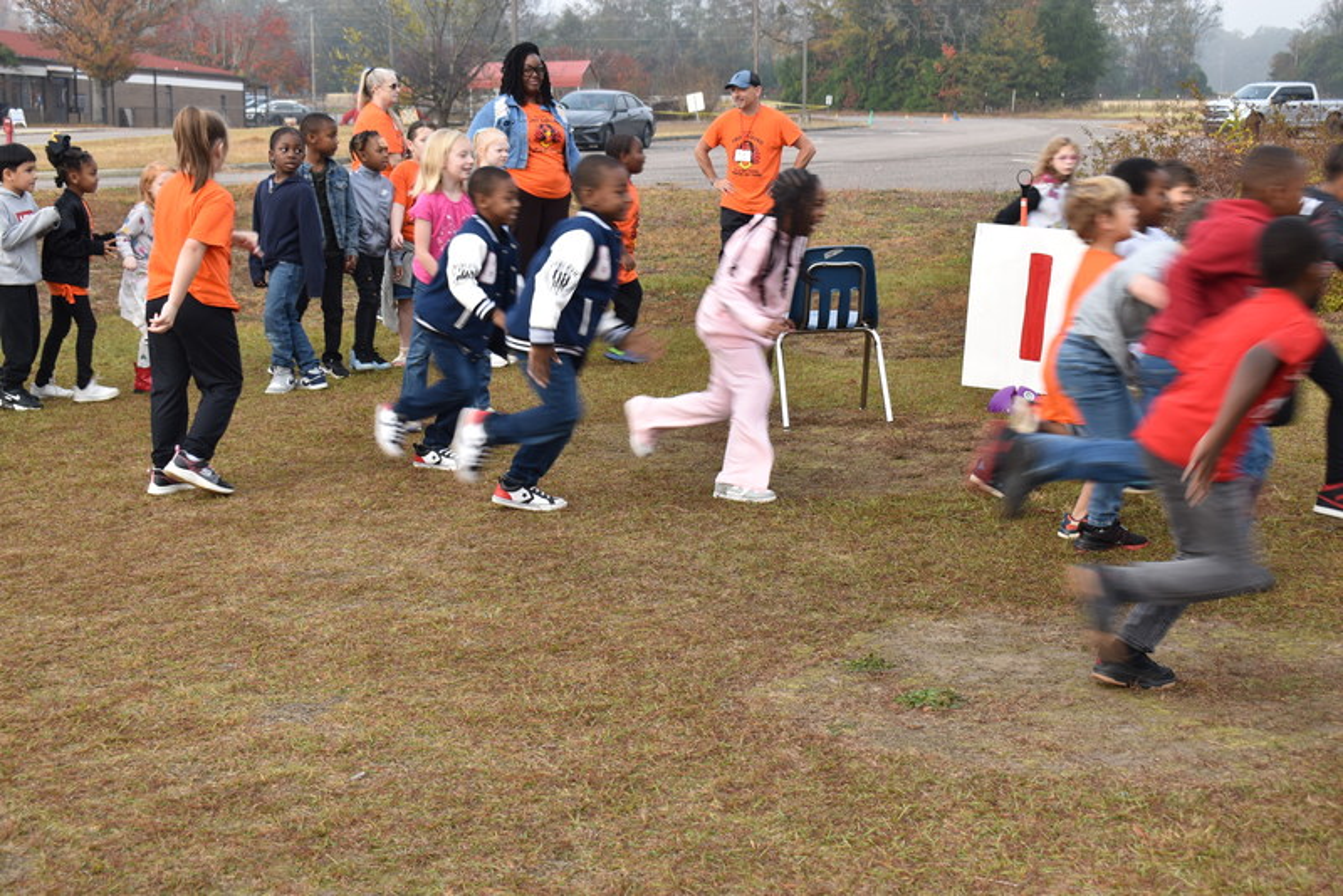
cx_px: 672
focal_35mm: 51
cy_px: 448
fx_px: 1903
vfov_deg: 26.5
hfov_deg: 38.9
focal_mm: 34
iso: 100
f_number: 7.1
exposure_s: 1/100
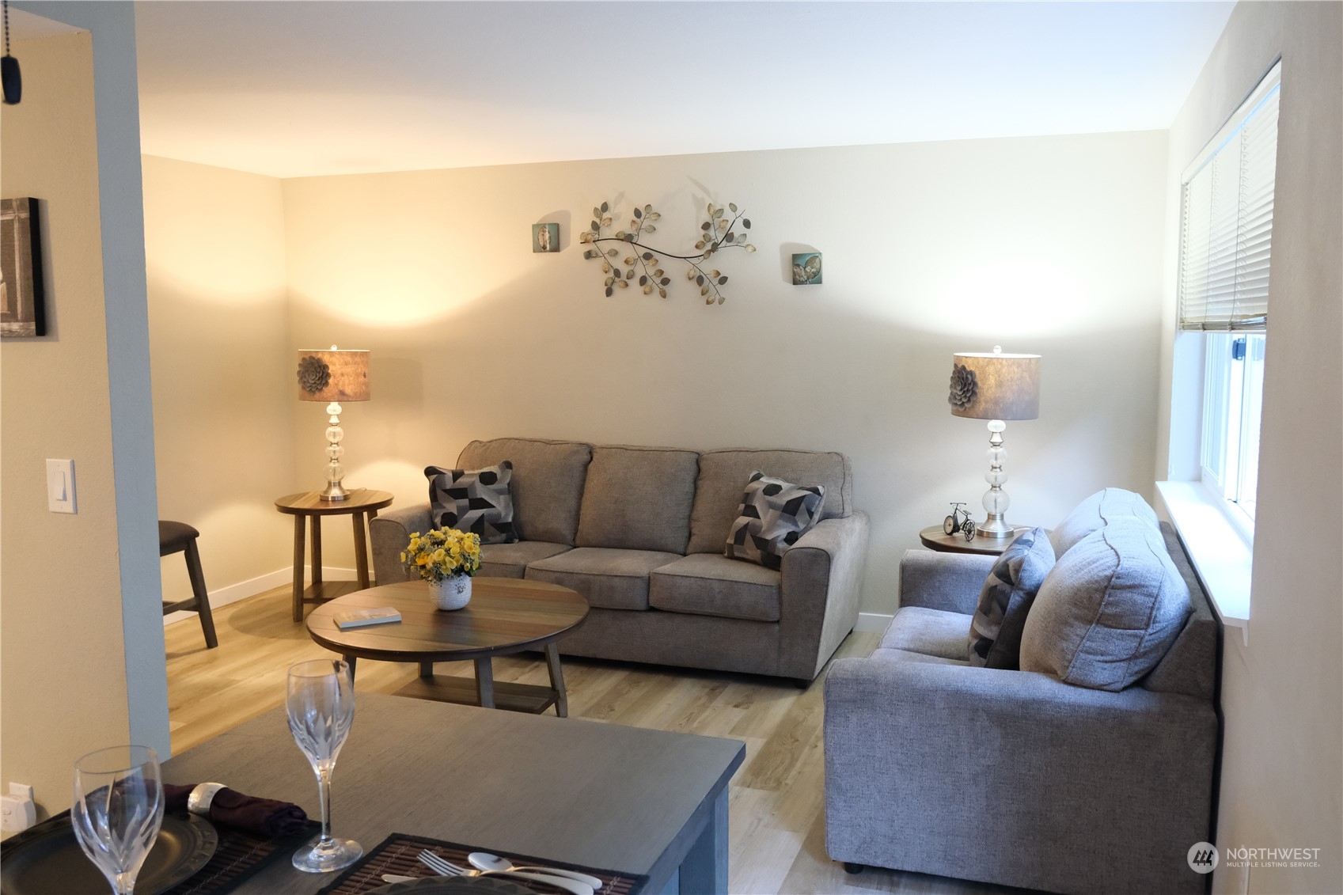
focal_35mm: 30
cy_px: 448
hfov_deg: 61.9
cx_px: 672
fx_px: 1119
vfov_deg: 43.6
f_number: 4
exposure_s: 1/30
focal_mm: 19.7
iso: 4000
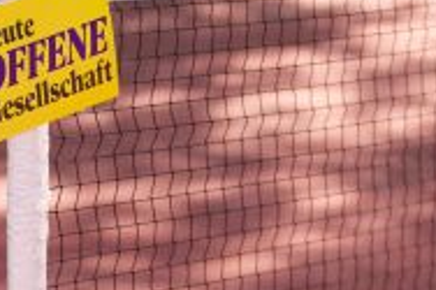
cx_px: 308
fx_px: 3715
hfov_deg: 6.7
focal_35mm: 307
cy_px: 353
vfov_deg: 4.5
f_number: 2.8
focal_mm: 96
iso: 500
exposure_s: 1/2000
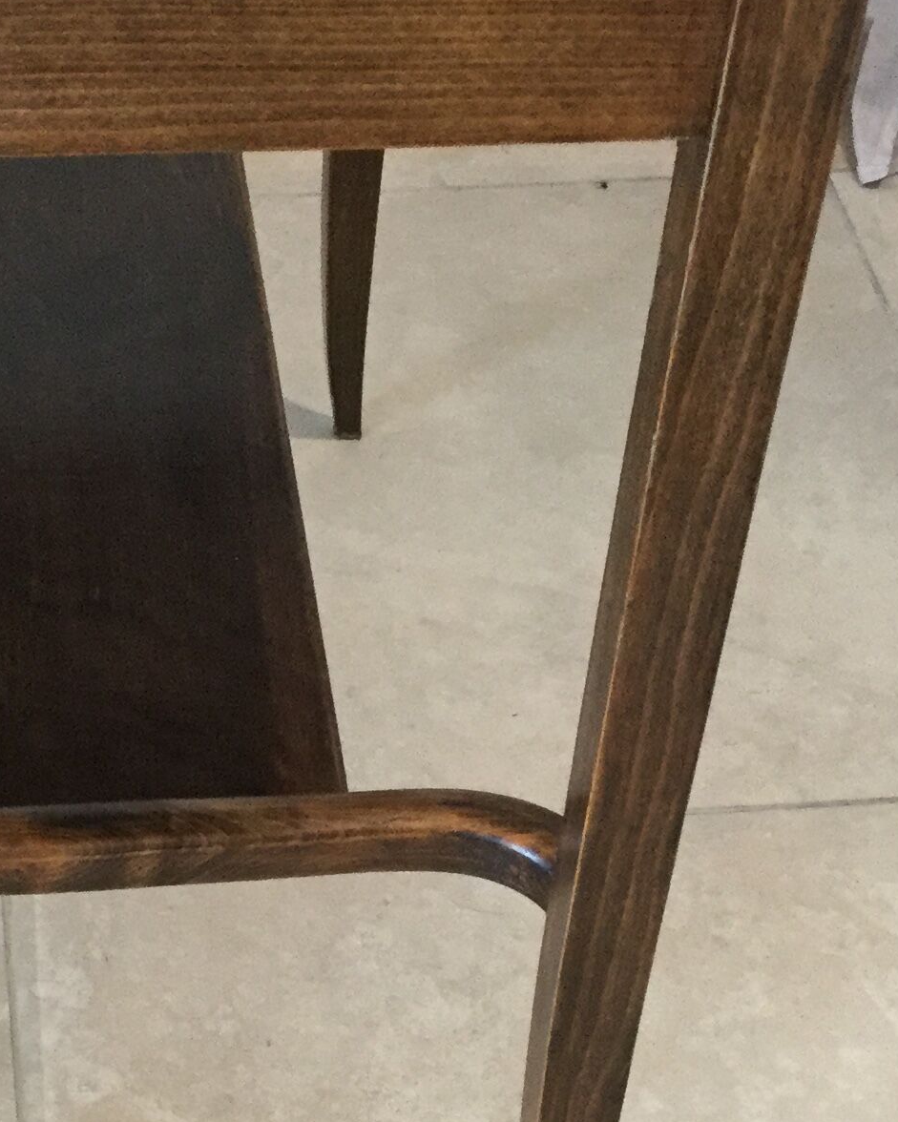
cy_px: 759
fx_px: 2790
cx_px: 208
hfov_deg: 18.2
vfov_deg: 22.6
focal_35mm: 84
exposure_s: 1/33
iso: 200
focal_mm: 3.3
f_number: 2.4
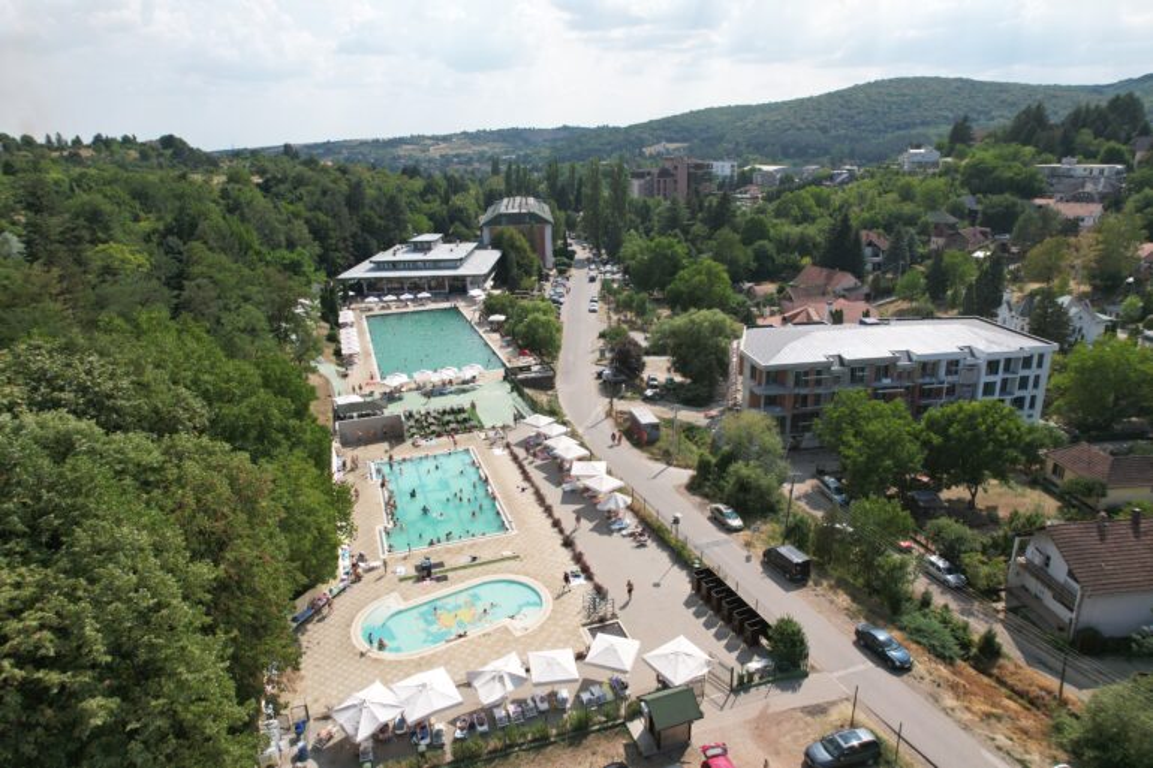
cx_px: 576
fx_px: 704
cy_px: 384
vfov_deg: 57.2
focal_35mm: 22
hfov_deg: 78.6
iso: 120
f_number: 2.8
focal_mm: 8.38
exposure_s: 1/2000
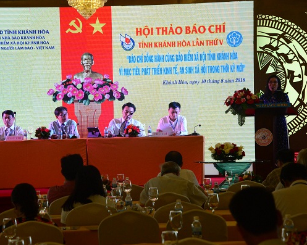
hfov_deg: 15.2
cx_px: 134
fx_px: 1153
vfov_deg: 12.1
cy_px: 122
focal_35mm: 127
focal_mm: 112
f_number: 8
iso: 4000
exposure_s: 1/200
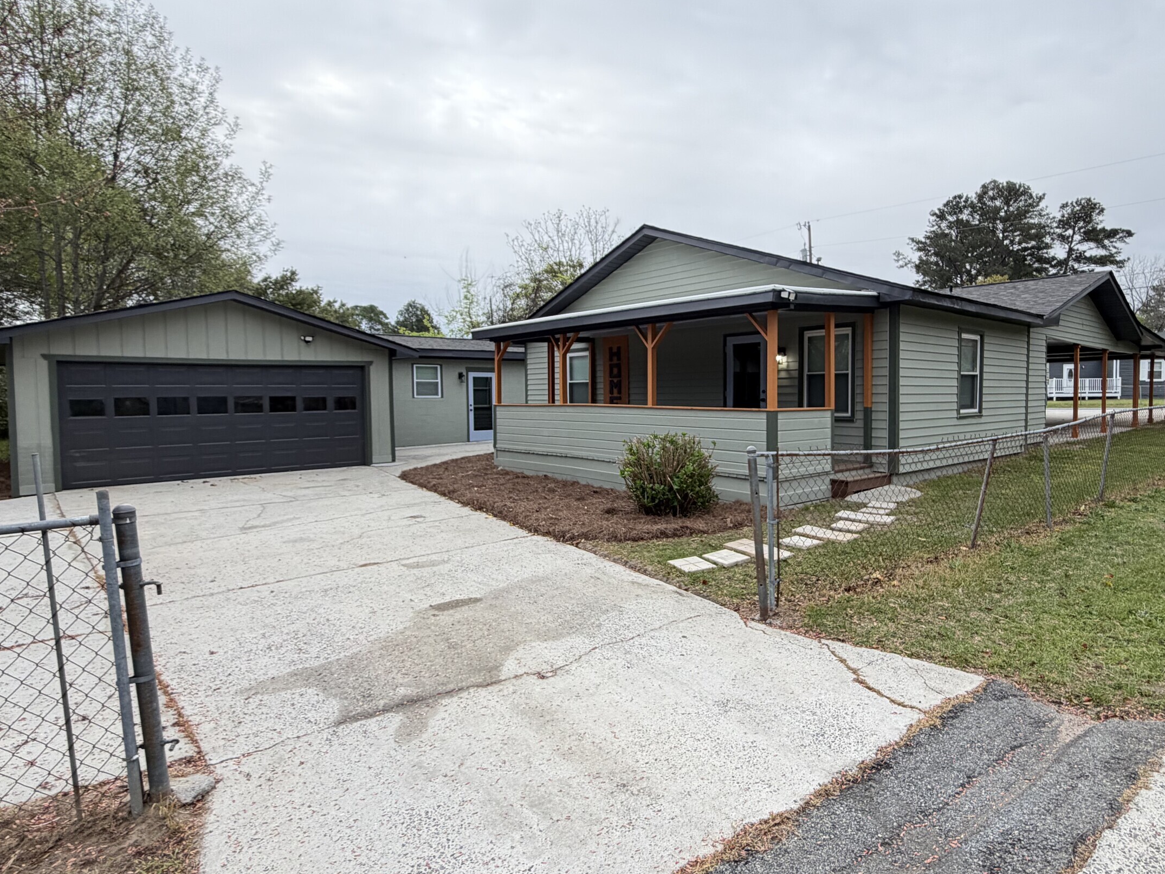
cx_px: 664
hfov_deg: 81.3
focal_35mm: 20
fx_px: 673
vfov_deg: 66.0
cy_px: 427
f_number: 2.2
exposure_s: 1/121
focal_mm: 2.22
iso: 100
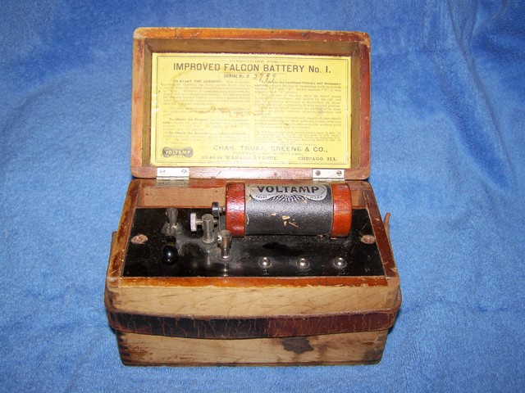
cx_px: 262
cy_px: 196
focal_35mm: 38
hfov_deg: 49.0
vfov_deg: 37.7
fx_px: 576
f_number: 2.8
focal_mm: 6.3
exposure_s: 1/60
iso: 80
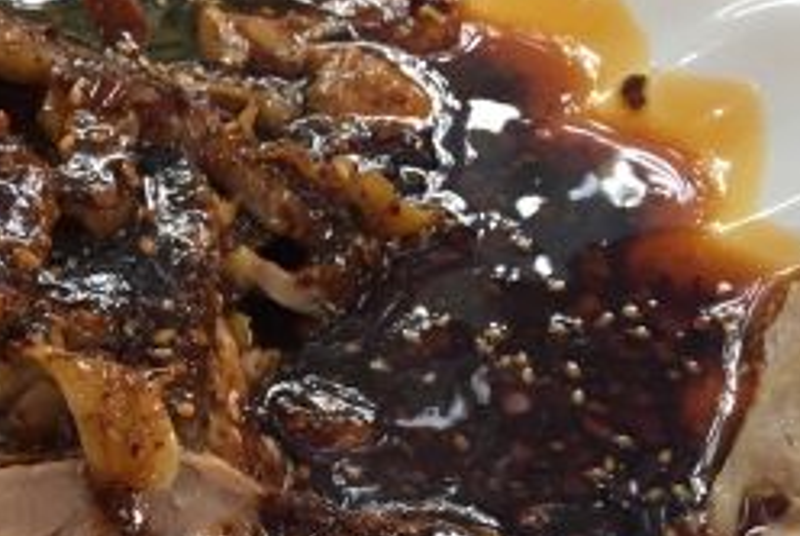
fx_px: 1891
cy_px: 441
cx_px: -213
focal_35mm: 85
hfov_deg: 21.8
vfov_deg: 16.0
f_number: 2.2
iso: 125
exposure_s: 1/33
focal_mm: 4.15
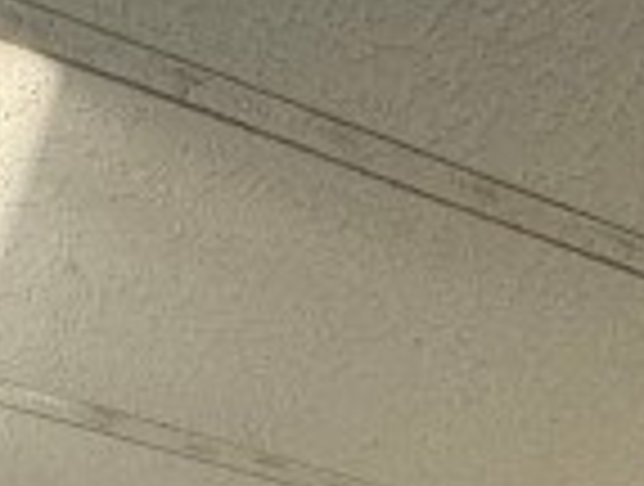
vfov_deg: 9.4
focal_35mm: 100
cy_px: 1678
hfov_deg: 19.4
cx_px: 486
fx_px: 1865
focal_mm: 2.22
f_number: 2.2
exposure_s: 1/99
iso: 200
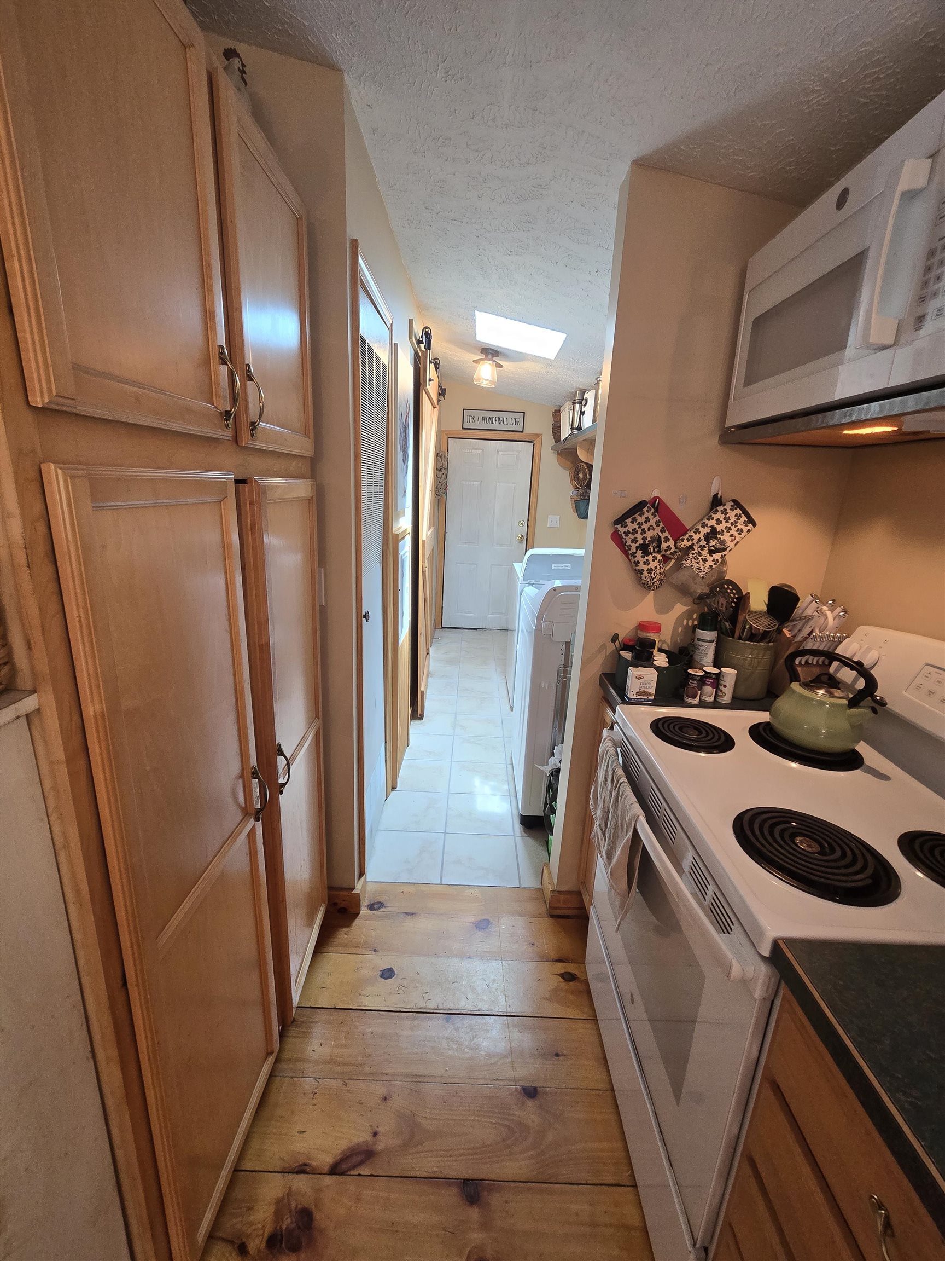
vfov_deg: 106.2
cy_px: 630
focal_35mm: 13
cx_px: 472
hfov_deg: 89.9
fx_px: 473
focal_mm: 2.2
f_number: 2.2
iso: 250
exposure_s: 1/60
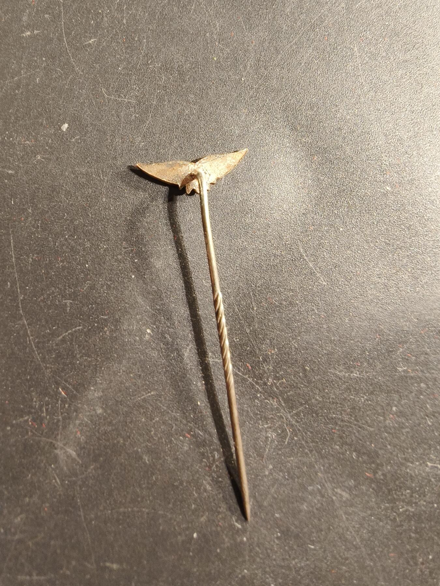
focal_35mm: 23
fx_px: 390
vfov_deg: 73.9
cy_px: 293
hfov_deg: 58.9
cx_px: 220
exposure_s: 1/33.3
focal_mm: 2.32
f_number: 2
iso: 400
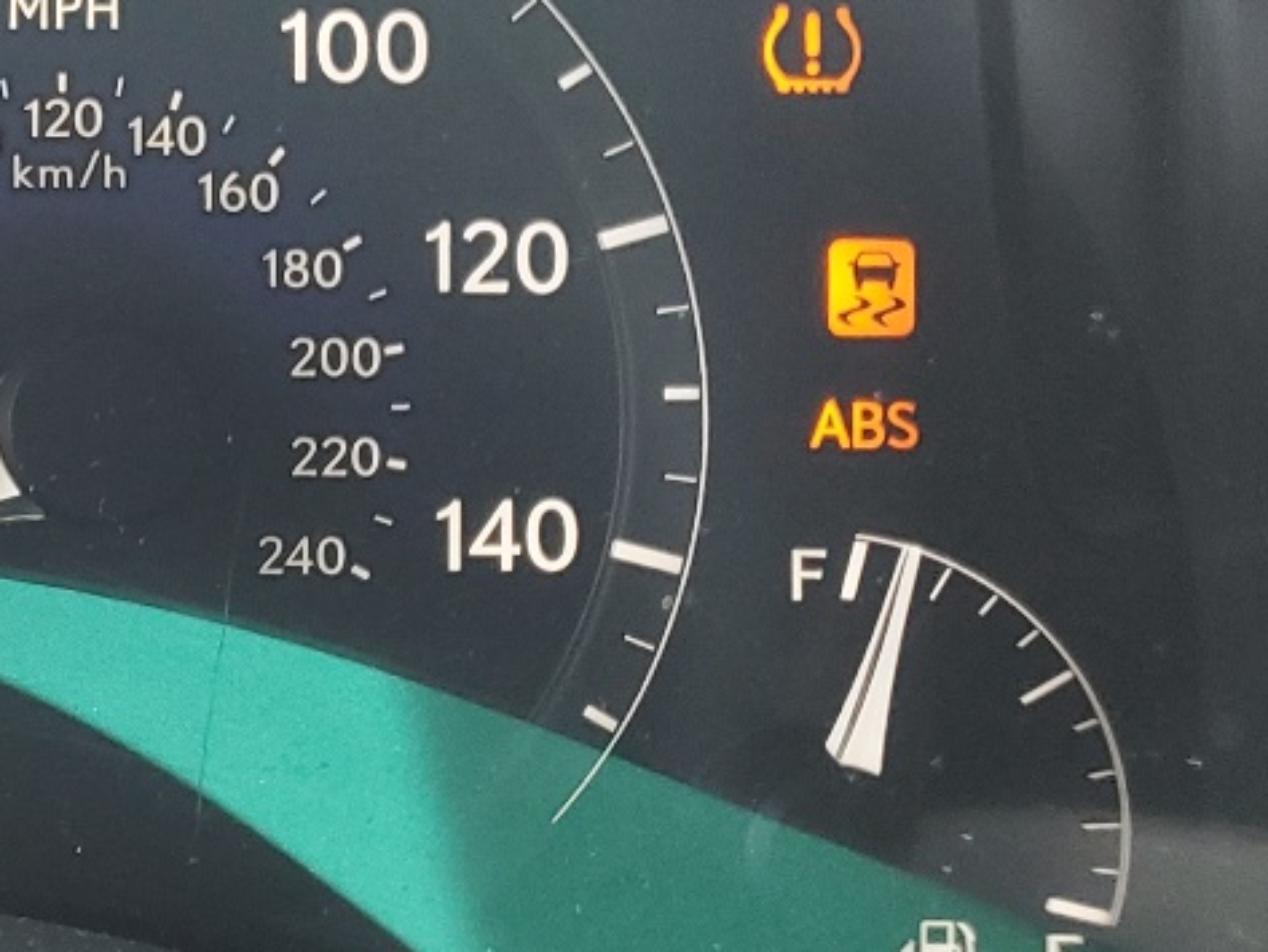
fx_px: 3224
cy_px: 5
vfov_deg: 16.5
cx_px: -751
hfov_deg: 18.9
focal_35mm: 88
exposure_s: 1/60.2
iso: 90
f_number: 1.5
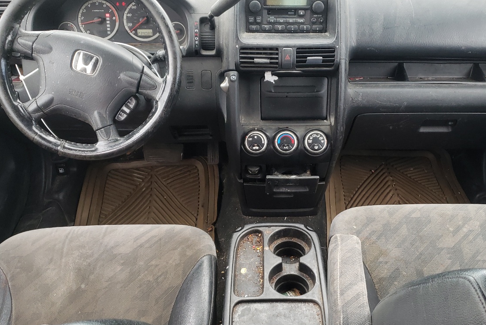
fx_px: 527
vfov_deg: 34.2
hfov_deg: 49.4
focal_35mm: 39
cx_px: 271
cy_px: 179
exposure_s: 1/120
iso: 56
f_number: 1.5
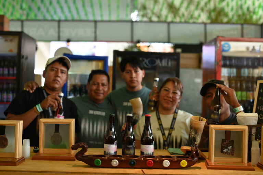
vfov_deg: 27.0
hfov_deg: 39.6
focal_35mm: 50
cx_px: 132
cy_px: 88
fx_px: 365
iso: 110
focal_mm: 50
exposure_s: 1/60
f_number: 3.2
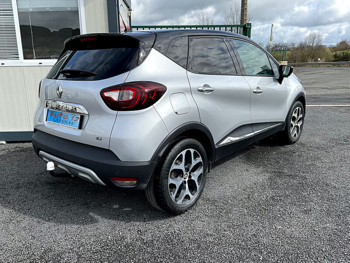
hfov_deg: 61.7
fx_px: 293
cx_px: 175
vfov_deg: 48.2
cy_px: 132
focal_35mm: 29
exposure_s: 1/1451
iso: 25
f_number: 1.8
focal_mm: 3
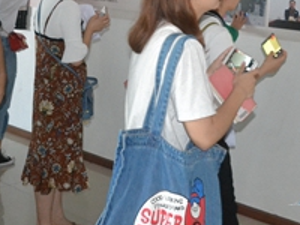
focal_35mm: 65
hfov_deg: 29.7
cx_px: 188
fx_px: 563
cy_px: -16
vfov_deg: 21.5
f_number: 3.5
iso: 3200
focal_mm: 18
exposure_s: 1/60
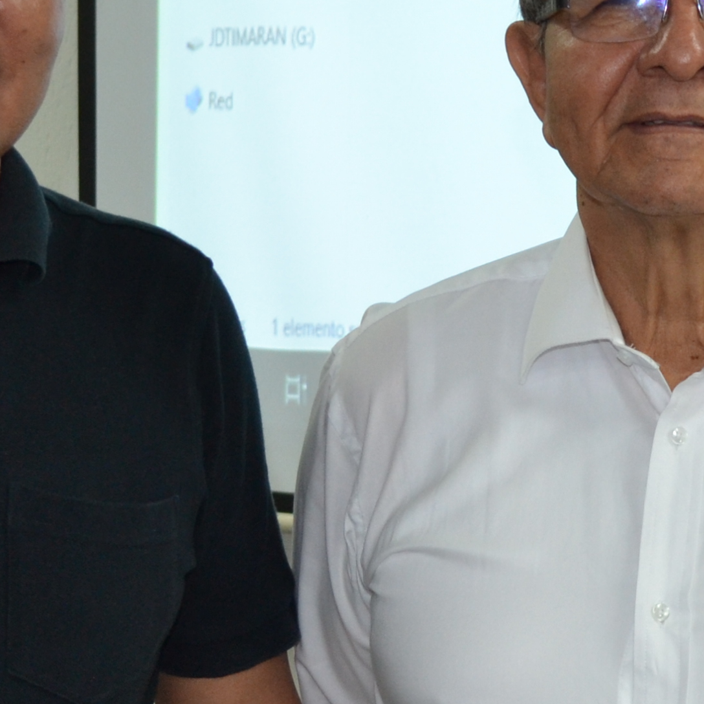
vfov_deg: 16.1
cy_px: 437
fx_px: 2485
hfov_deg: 15.9
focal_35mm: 108
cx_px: 651
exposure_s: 1/60
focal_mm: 20
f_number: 3.8
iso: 560
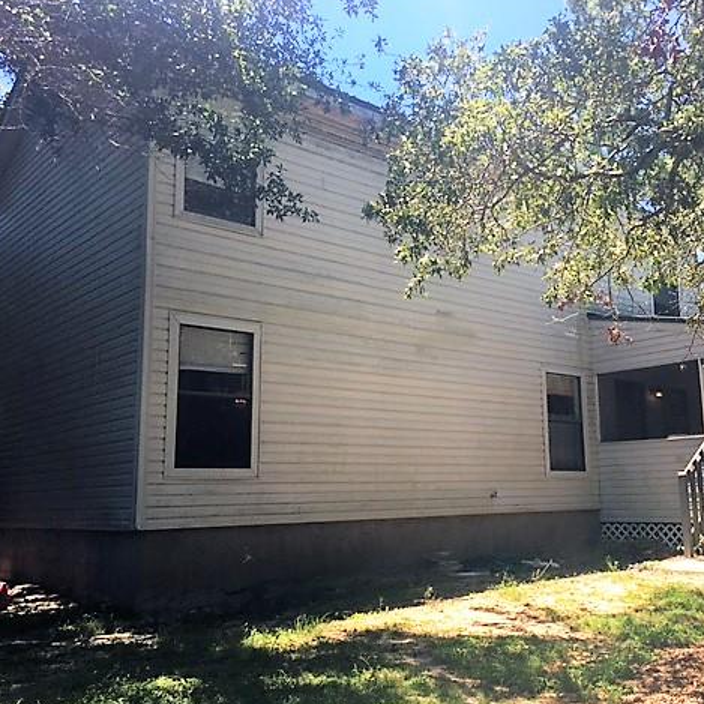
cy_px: 348
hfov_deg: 46.8
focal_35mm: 35
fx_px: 805
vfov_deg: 47.2
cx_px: 444
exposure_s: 1/578
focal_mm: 4.15
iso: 25
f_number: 2.2
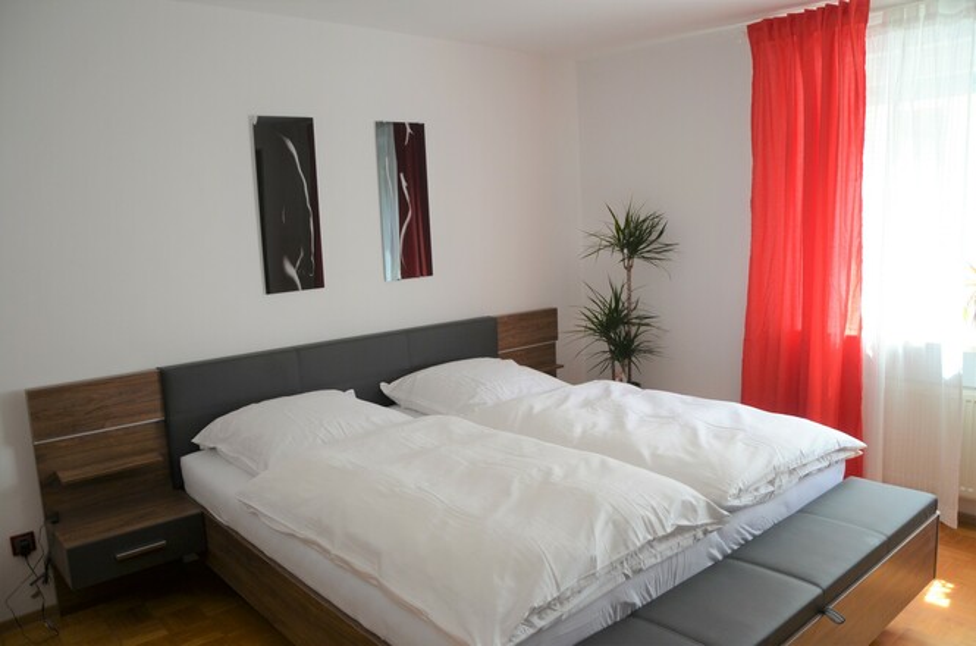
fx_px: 730
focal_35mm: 27
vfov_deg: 47.7
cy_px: 323
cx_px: 488
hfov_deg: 67.5
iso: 400
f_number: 4.5
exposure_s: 1/80
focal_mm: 18
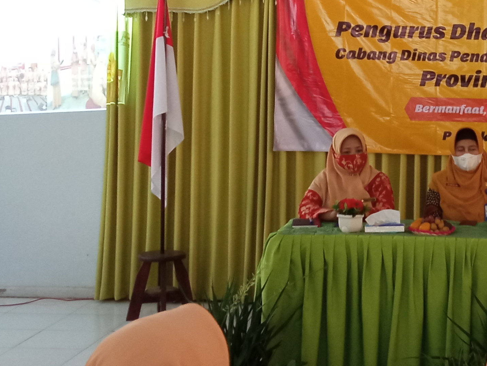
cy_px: 59
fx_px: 1097
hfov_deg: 24.3
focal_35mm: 78
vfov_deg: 18.7
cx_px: 445
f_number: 2.2
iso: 513
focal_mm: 3.79
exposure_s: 1/25
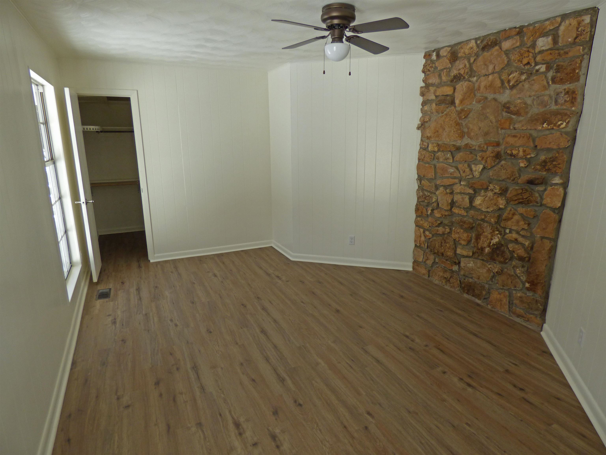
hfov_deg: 81.7
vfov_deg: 66.0
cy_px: 228
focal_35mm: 20
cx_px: 303
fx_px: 350
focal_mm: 3.58
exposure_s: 1/200
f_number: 2.8
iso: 100
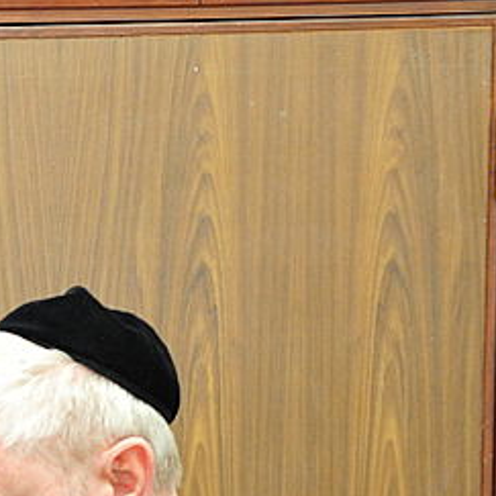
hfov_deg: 11.8
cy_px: 575
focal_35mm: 136
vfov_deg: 12.6
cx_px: -402
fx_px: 2205
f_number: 4
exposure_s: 1/160
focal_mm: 38
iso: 1250
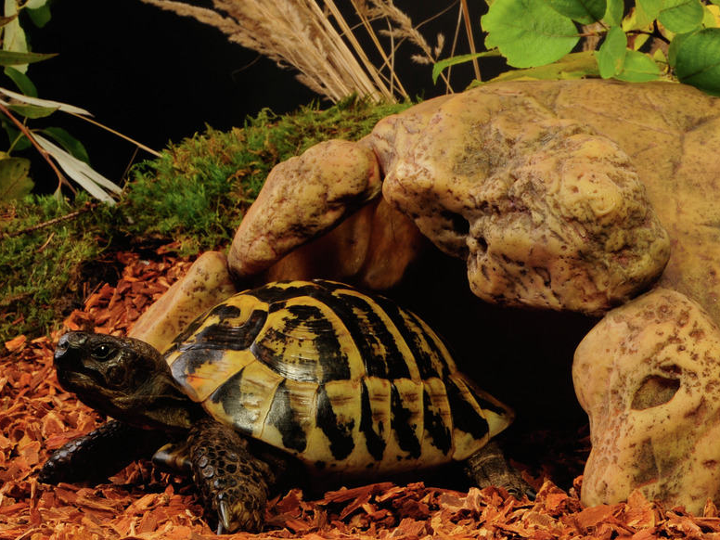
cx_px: 499
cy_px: 172
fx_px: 1186
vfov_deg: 25.5
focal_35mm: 57
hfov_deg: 33.4
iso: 200
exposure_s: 1/160
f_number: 16
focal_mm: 24
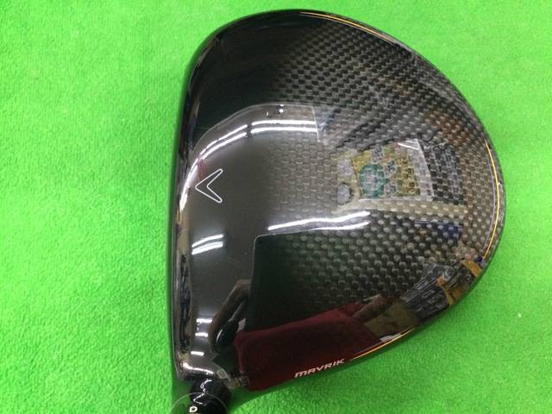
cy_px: 207
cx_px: 276
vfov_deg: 45.4
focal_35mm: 31
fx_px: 494
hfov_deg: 58.4
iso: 200
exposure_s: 1/17
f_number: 2.4
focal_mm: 3.3
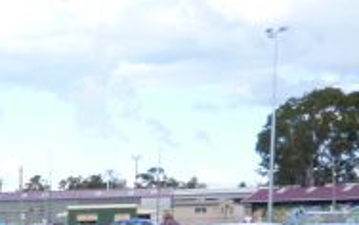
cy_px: 399
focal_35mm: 101
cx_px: -160
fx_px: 989
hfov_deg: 18.5
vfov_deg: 12.0
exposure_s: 1/400
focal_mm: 5
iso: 100
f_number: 3.1
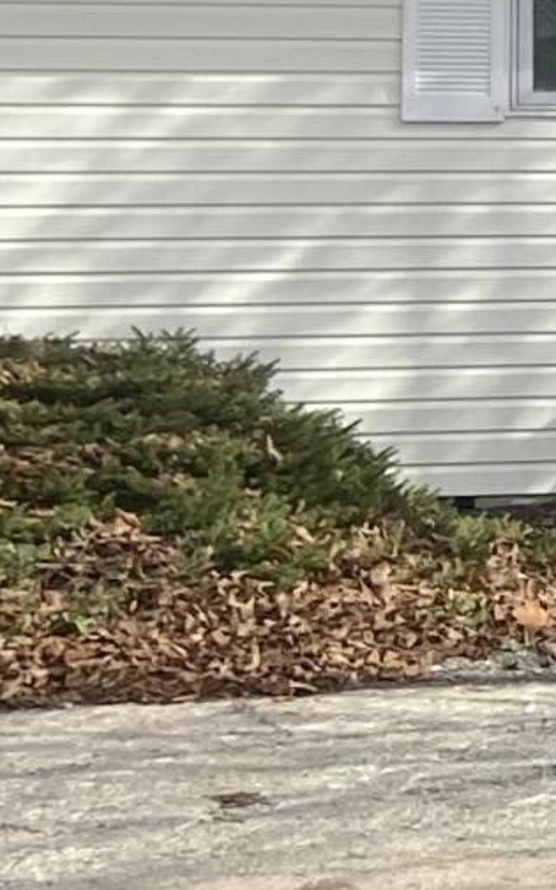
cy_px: 138
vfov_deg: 12.7
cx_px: 2277
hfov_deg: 6.4
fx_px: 3976
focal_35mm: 164
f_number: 1.8
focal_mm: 4.25
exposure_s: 1/1754
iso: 32
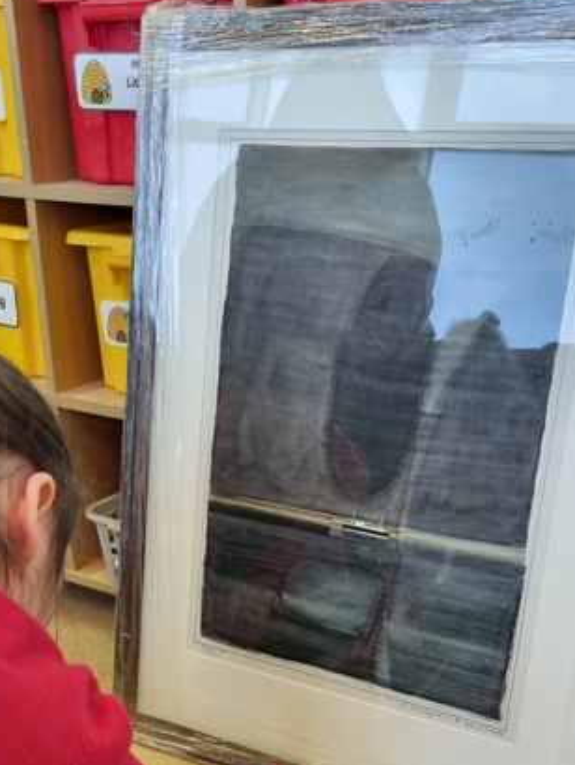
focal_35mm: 49
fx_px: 1084
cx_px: 250
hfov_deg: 29.7
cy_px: 604
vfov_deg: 37.6
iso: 200
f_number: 1.8
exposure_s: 1/100
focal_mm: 5.4
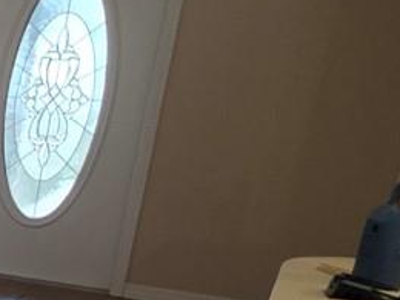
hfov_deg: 13.8
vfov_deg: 18.0
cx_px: -631
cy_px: 292
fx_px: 924
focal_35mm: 80
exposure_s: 1/60
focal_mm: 2.2
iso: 160
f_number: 1.9
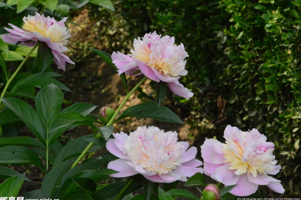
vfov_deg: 5.7
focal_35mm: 241
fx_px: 2009
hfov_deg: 8.6
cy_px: 102
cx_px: 150
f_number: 32
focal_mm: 155
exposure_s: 1/250
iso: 4000
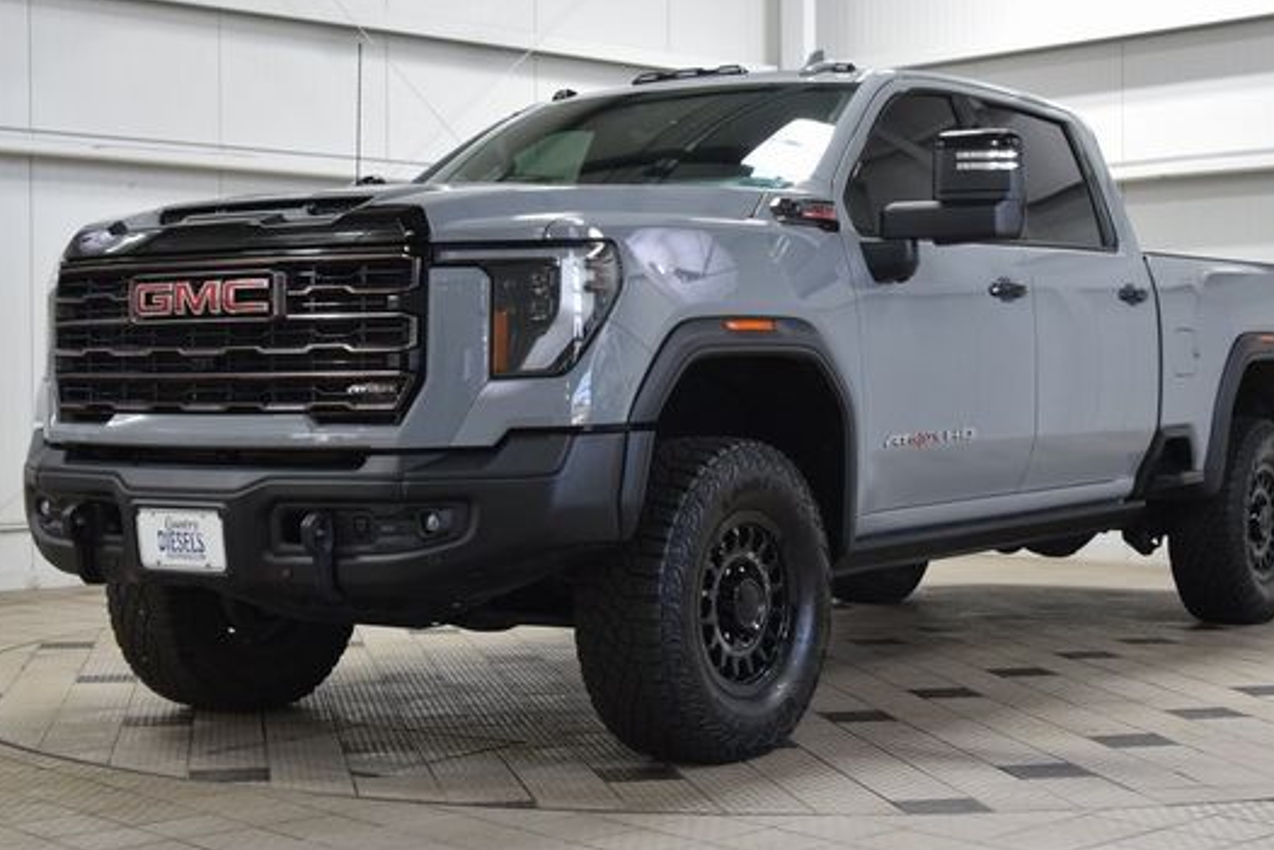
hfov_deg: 32.4
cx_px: 681
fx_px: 2195
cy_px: 425
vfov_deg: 21.9
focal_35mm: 62
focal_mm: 34
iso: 1600
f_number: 5.6
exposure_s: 1/60
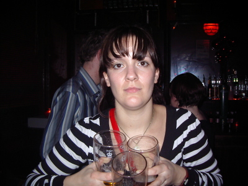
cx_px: 124
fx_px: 272
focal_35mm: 38
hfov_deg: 49.0
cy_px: 93
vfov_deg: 37.7
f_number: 2.6
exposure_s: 1/60
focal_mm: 5.8
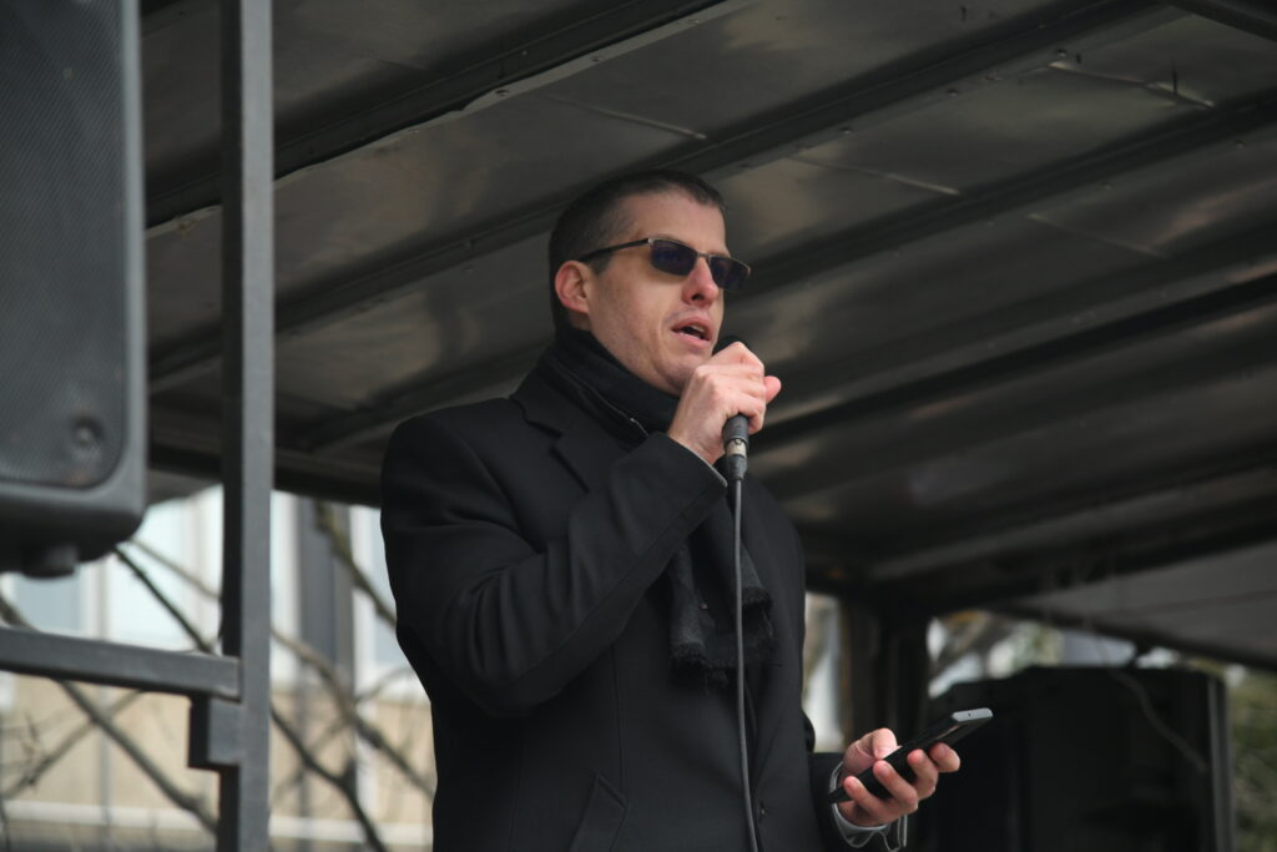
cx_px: 638
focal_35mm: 120
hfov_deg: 17.1
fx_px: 4257
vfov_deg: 11.4
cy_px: 426
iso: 500
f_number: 4
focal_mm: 120
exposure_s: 1/250
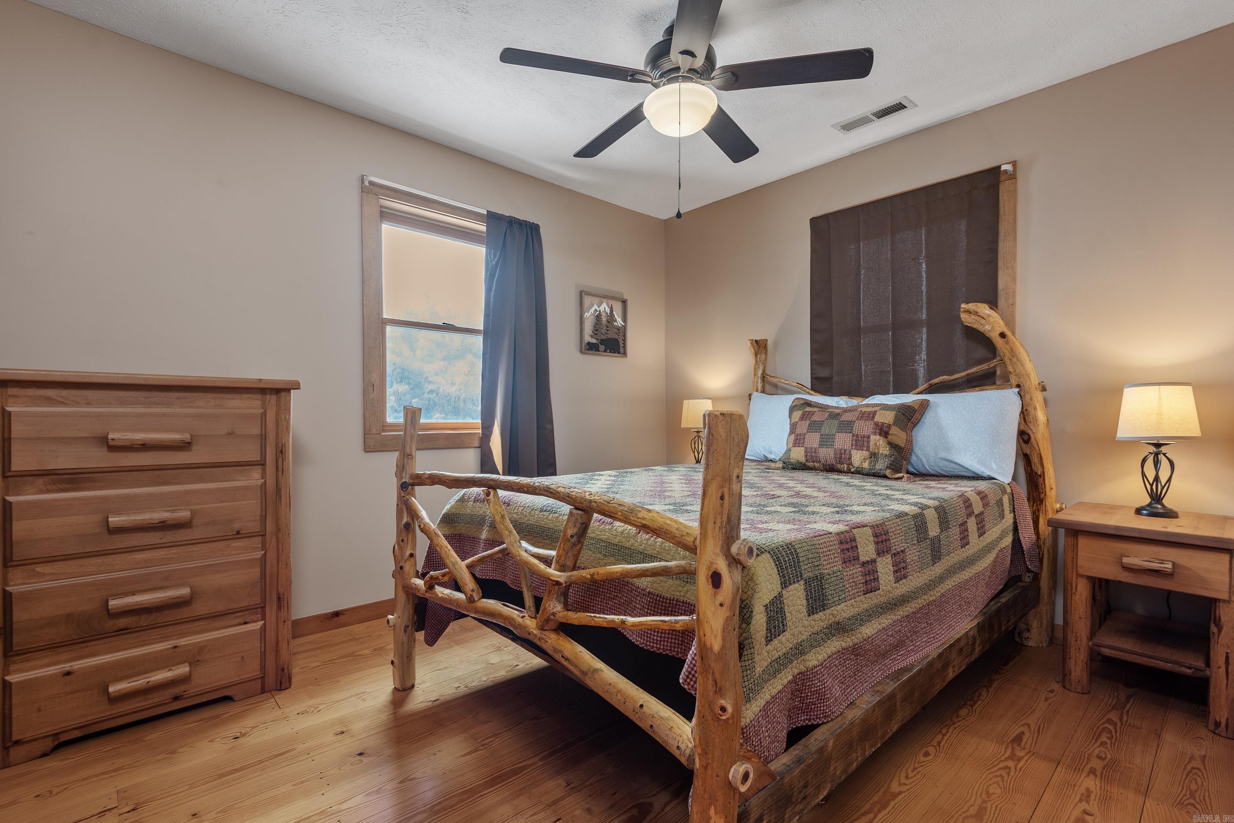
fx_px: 549
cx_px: 617
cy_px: 412
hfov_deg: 96.7
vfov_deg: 73.8
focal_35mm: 16
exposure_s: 1/4
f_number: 7.1
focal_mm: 16
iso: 400
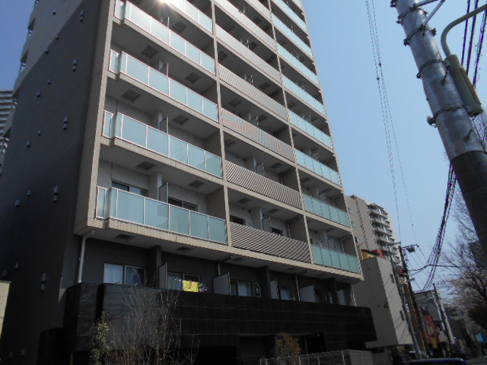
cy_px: 182
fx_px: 366
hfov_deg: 67.3
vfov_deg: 53.1
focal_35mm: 26
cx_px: 244
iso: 80
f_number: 3.2
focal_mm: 4.6
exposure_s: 1/1600
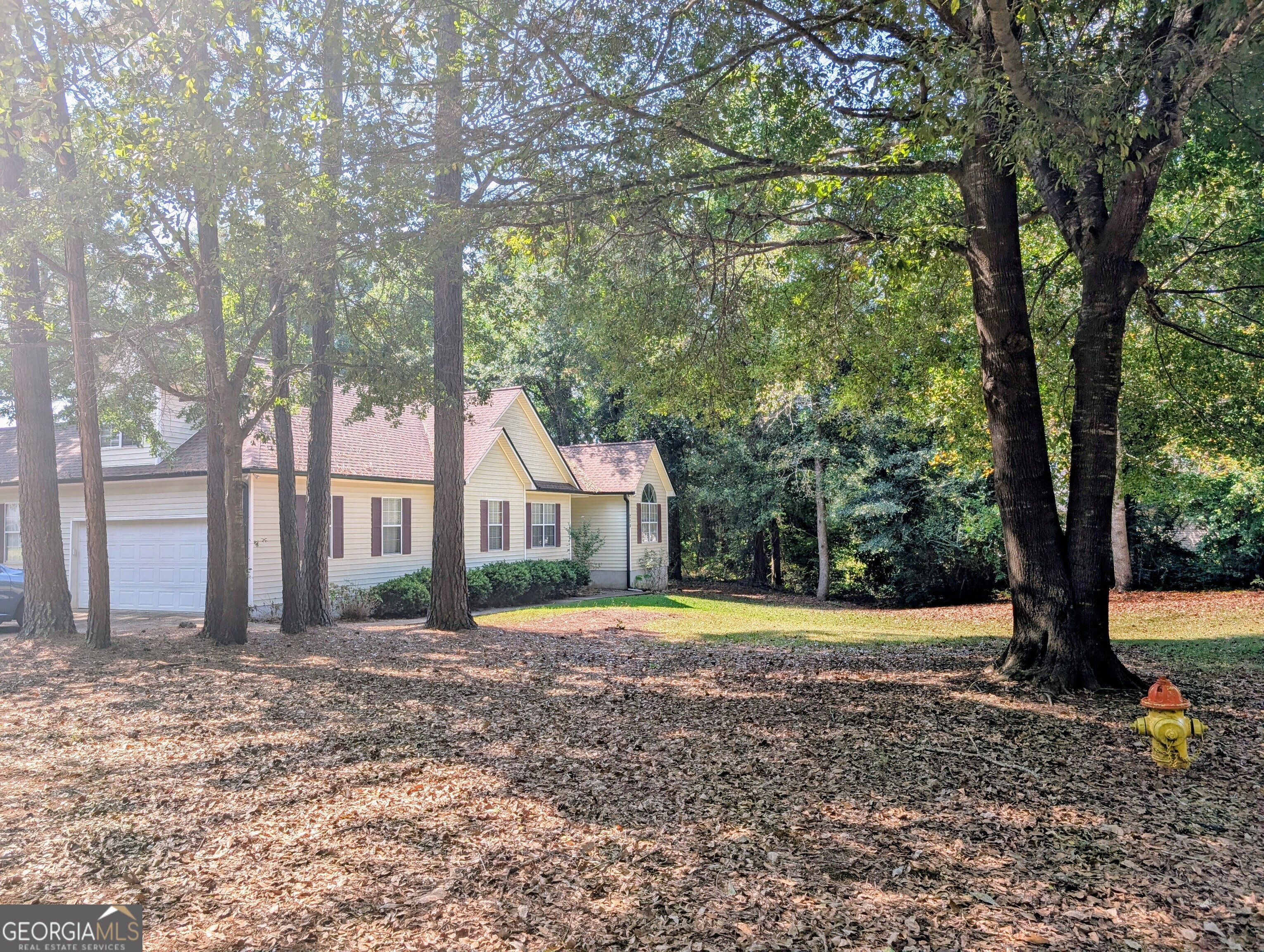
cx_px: 632
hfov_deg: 71.5
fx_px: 878
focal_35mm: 24
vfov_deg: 56.9
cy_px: 476
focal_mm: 6.9
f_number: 1.68
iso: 22
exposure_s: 1/288
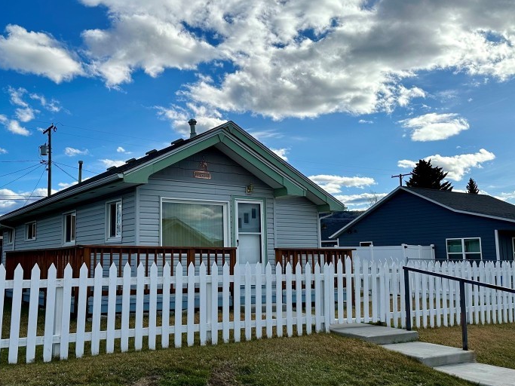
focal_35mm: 36
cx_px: 190
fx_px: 535
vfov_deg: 39.6
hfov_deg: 50.8
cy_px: 204
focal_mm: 6.86
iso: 80
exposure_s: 1/7576
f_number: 1.78
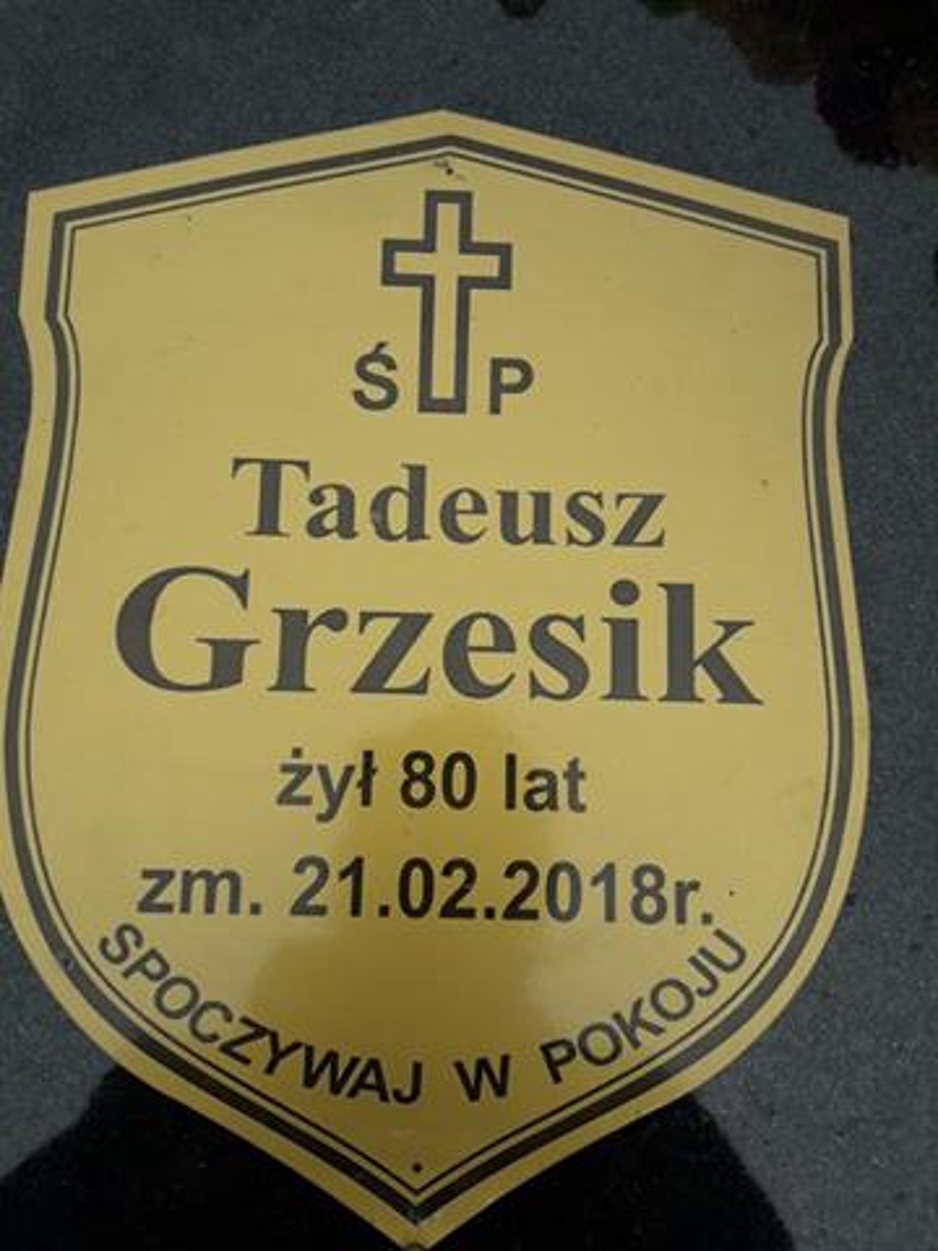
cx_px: 469
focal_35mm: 28
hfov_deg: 49.7
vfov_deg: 63.4
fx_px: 1012
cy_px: 626
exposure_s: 1/1565
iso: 40
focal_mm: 3.7
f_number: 1.9
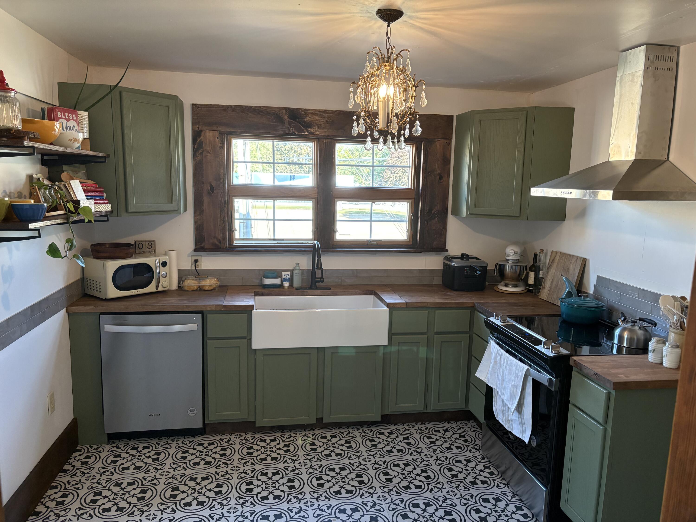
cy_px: 261
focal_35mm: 26
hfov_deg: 67.3
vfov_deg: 53.1
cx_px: 348
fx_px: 523
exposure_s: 1/120
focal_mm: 5.96
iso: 250
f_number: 1.6
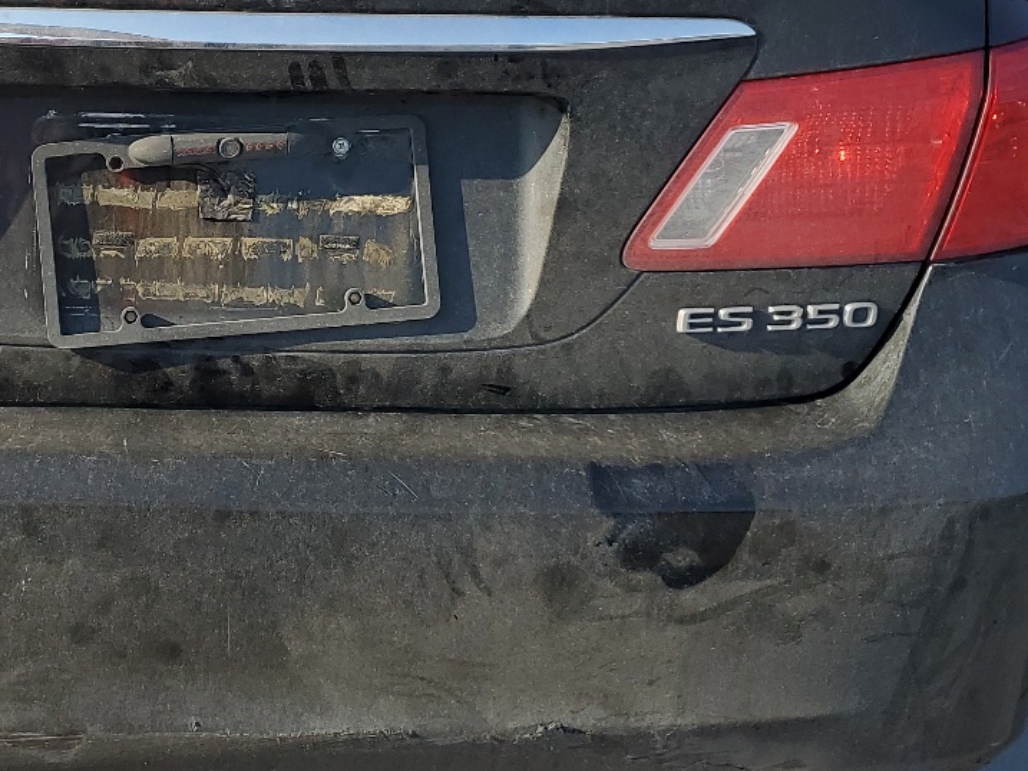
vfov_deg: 25.0
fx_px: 1723
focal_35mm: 58
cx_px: 163
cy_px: 198
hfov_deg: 32.1
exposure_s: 1/1667
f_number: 1.5
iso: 50
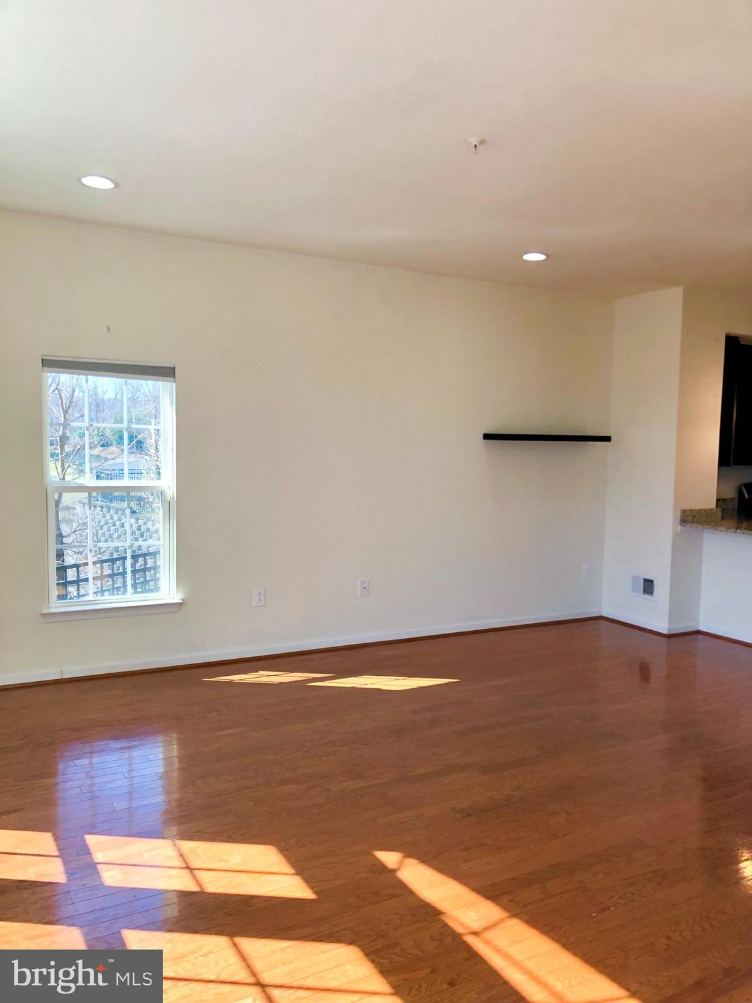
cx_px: 376
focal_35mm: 28
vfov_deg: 63.4
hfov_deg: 49.7
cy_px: 502
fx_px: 811
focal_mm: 4
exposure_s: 1/120
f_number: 1.8
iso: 25
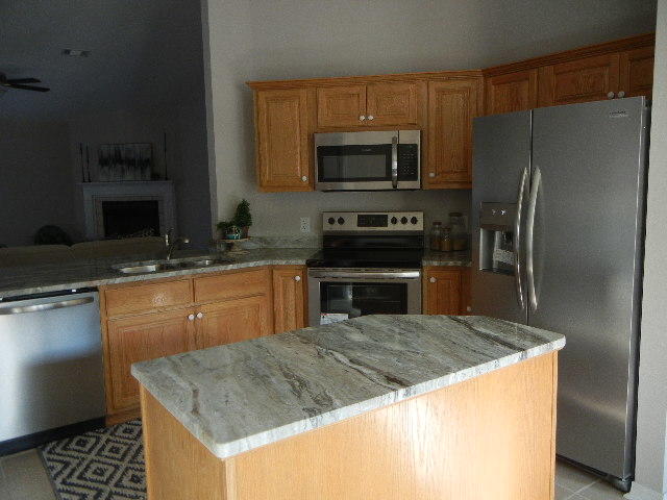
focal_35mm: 30
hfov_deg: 60.0
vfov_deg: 46.8
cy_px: 250
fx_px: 578
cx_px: 334
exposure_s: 1/30
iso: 247
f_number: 3.5
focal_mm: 5.4
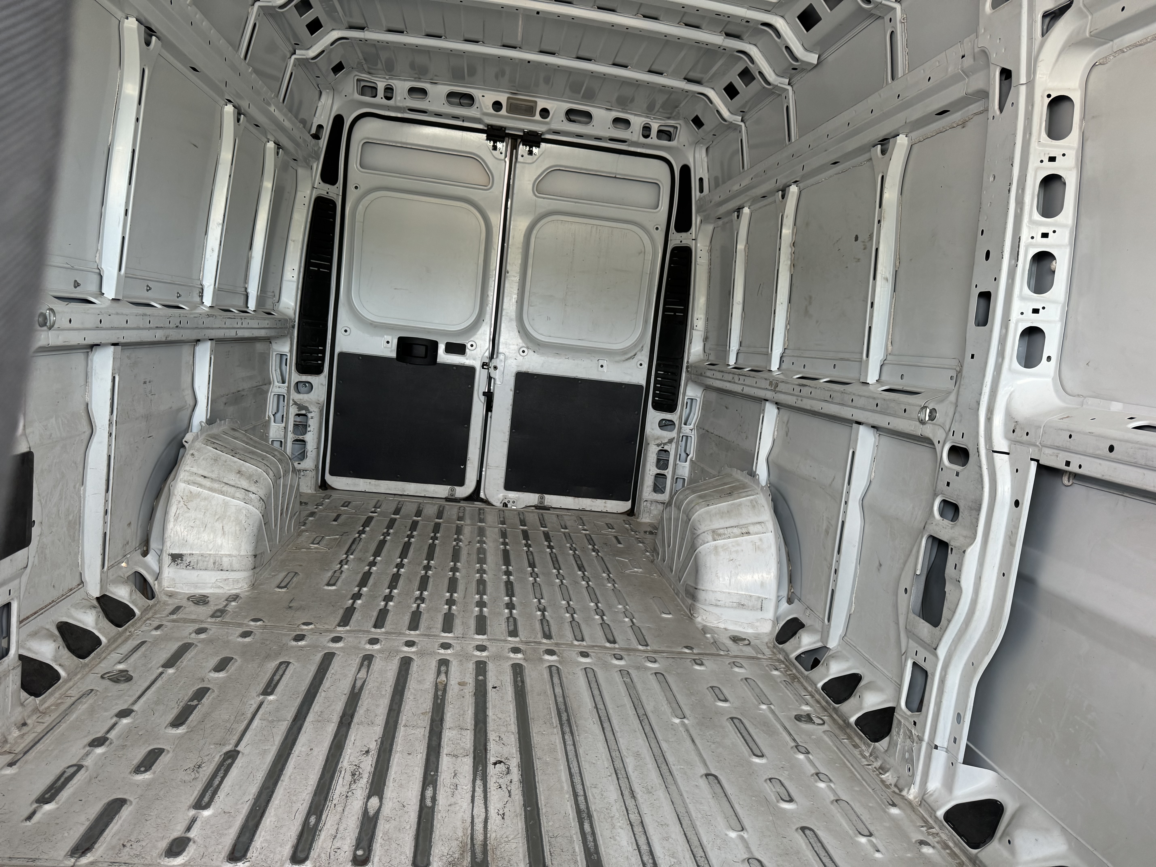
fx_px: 801
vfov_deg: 56.8
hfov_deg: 71.6
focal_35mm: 24
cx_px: 578
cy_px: 434
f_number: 1.78
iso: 160
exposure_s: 1/121
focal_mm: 6.76
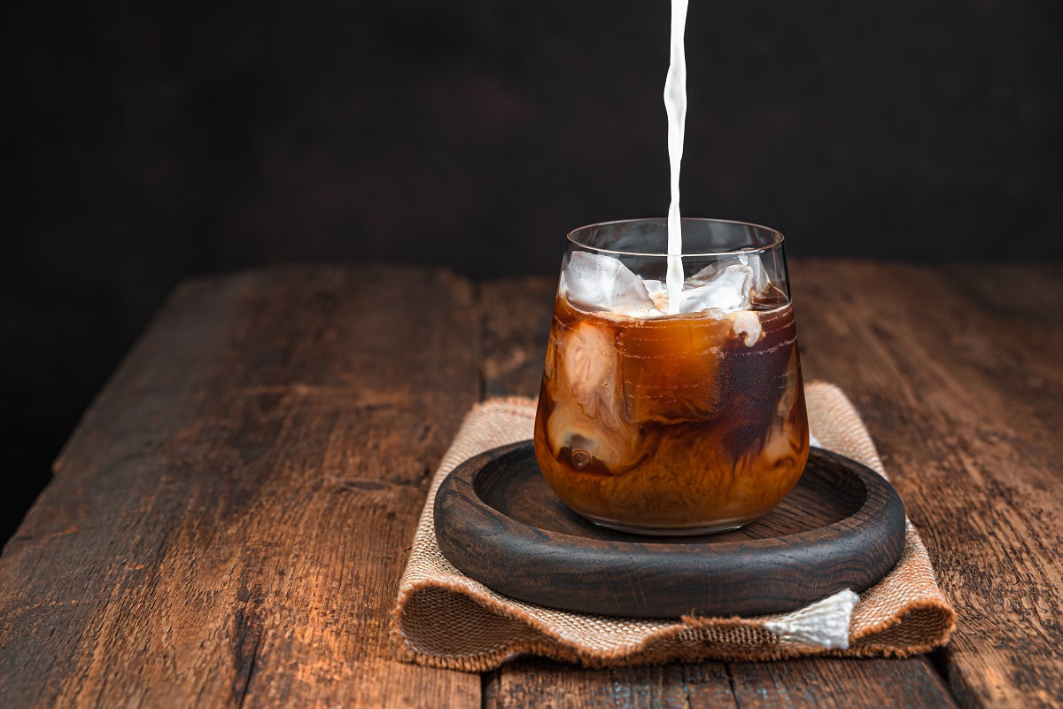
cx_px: 532
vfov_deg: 18.2
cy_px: 354
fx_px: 2214
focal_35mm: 75
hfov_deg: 27.0
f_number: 8
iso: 200
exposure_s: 1/160
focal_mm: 75
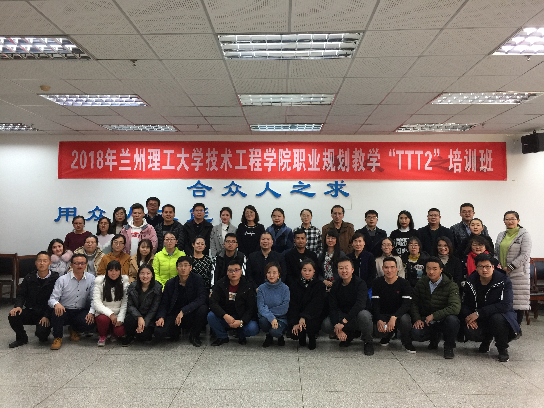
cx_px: 272
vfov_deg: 48.2
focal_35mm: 29
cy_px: 204
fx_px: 456
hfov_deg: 61.7
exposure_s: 1/33
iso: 64
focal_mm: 4.15
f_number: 2.2
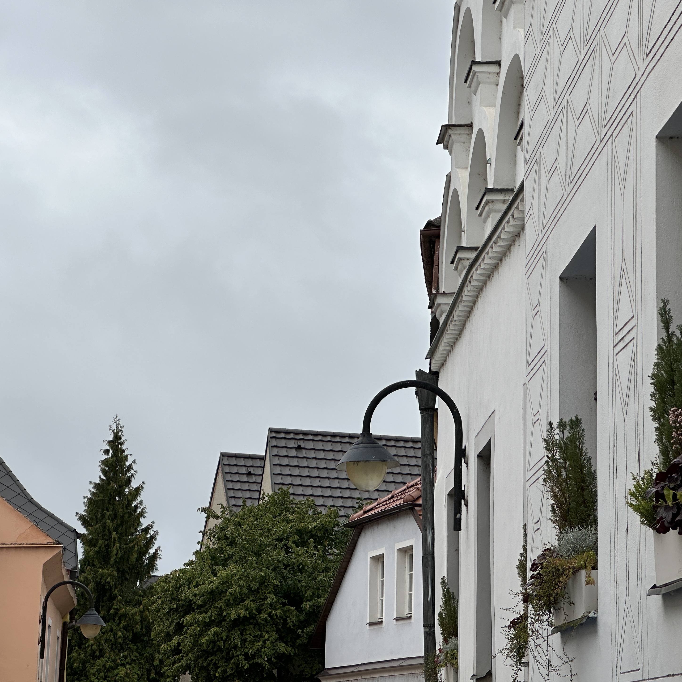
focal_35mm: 95
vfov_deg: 18.3
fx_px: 2118
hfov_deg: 18.3
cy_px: 340
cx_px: 328
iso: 32
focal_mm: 9
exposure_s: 1/968
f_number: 2.8
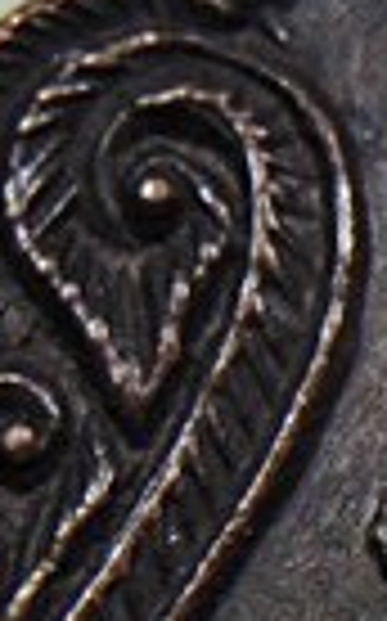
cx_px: 767
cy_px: 756
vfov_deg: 10.6
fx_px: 3281
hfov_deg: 6.6
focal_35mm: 194
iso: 100
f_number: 3.3
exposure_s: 1/30
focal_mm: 7.6
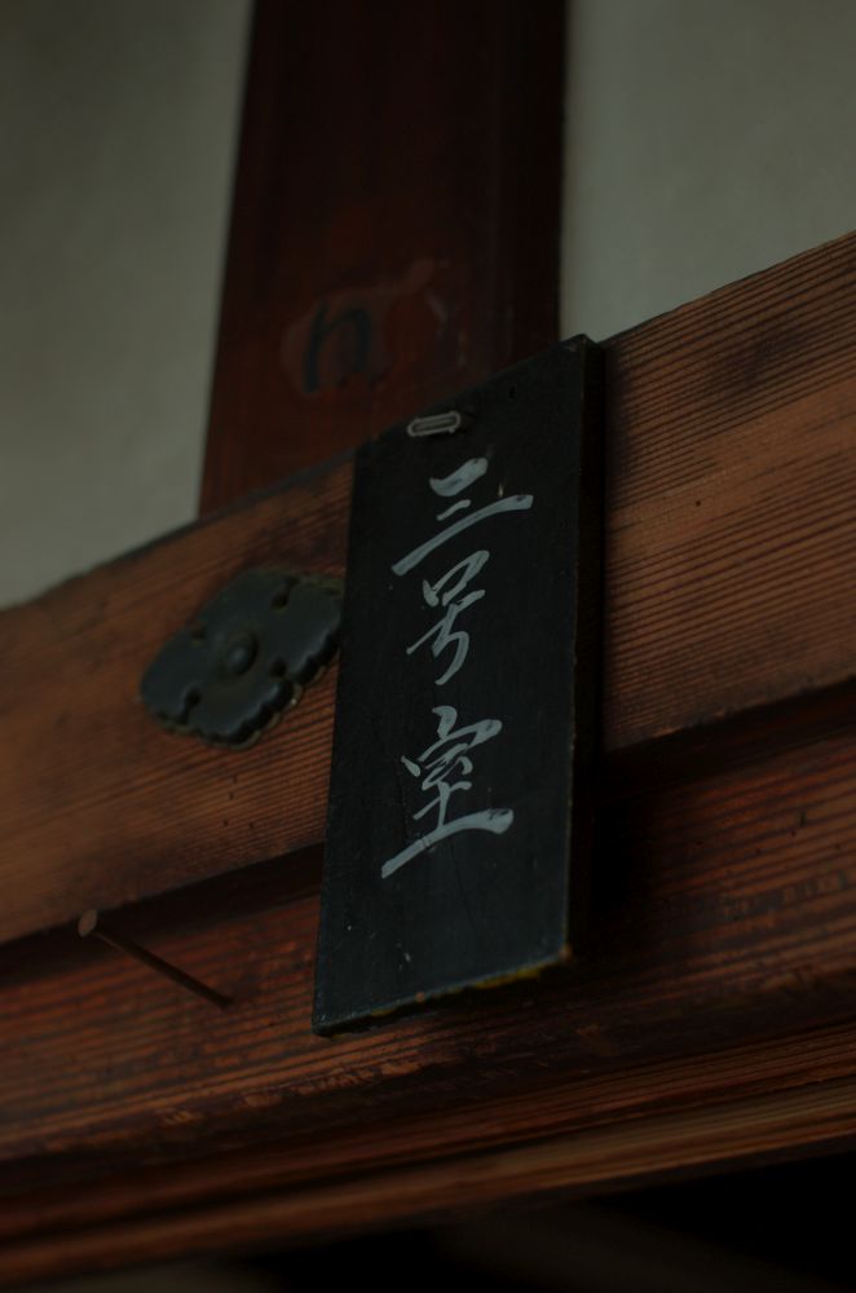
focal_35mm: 64
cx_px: 428
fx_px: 2294
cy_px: 646
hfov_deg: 21.1
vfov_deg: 31.5
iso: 400
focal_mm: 43
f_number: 3.2
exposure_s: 1/30
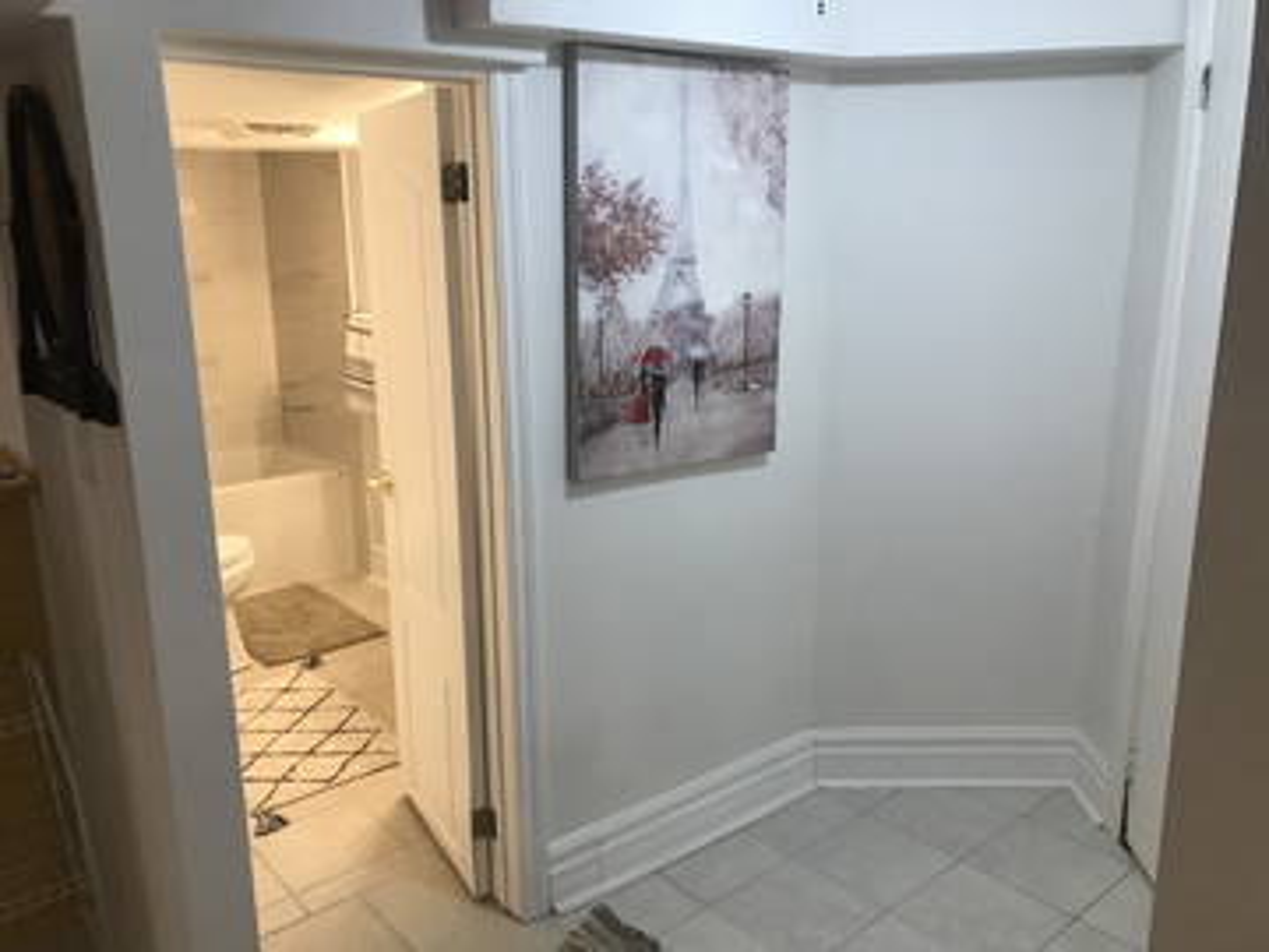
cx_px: 634
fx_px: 1026
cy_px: 476
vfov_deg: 49.7
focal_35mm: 28
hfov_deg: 63.4
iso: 40
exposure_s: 1/24
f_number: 1.8
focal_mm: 3.99
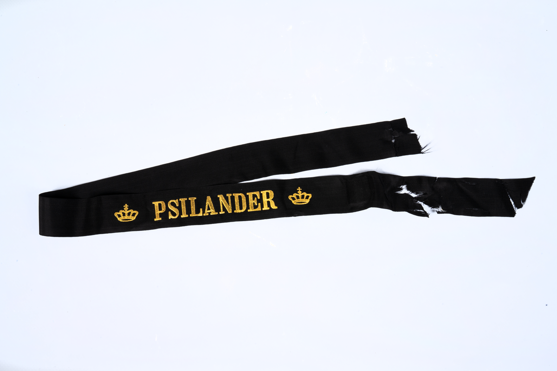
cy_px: 186
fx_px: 758
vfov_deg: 27.5
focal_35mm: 49
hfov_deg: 40.3
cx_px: 278
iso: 100
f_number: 22
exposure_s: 1/100
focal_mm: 49
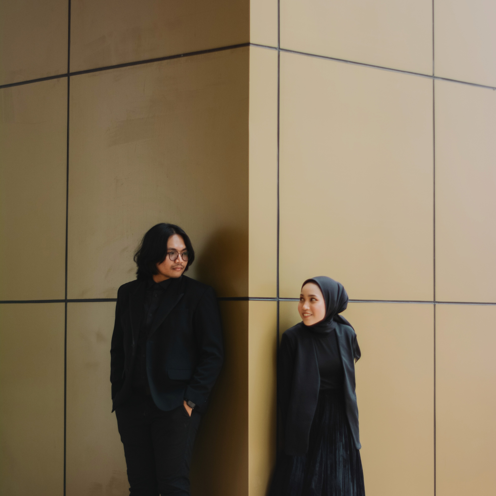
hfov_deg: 18.1
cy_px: 249
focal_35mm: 96
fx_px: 1556
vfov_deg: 18.1
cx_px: 248
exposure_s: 1/1250
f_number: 1.8
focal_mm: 50
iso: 100
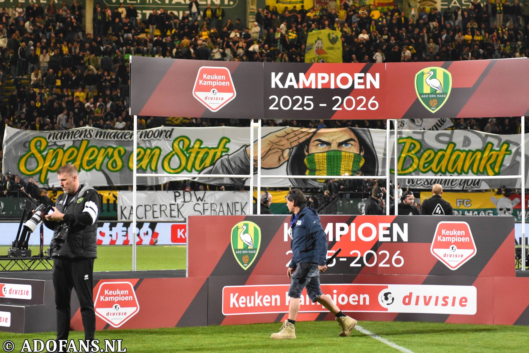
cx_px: 264
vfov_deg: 13.0
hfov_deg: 19.5
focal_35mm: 105
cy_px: 176
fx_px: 1543
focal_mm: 70
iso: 3200
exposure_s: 1/320
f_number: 2.8
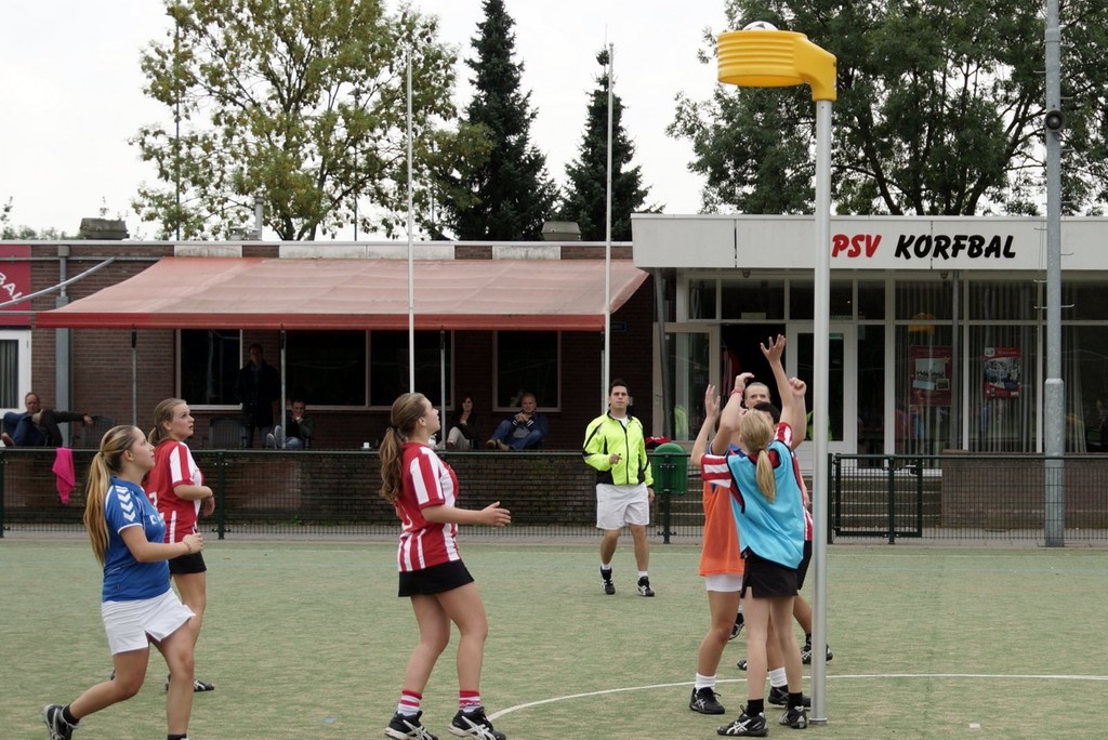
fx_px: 1617
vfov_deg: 25.8
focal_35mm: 52
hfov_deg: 37.8
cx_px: 554
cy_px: 370
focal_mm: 35
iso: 100
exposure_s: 1/800
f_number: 2.8
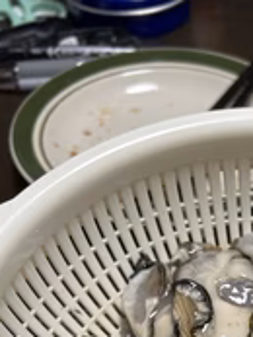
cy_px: 358
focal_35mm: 60
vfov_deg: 29.4
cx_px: 263
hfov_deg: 23.3
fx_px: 584
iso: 125
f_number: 1.5
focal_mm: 5.7
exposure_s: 1/100
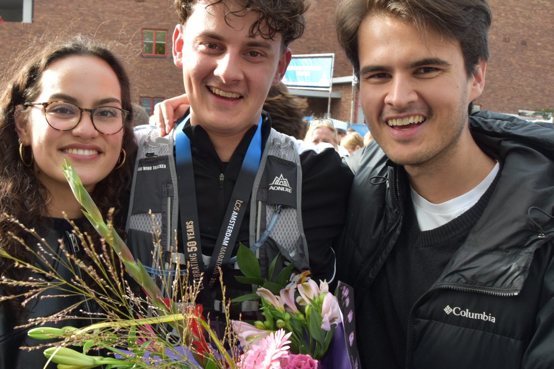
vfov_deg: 36.8
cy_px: 202
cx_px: 263
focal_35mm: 36
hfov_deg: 53.1
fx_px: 554
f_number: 7.1
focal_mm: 18
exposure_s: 1/200
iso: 400
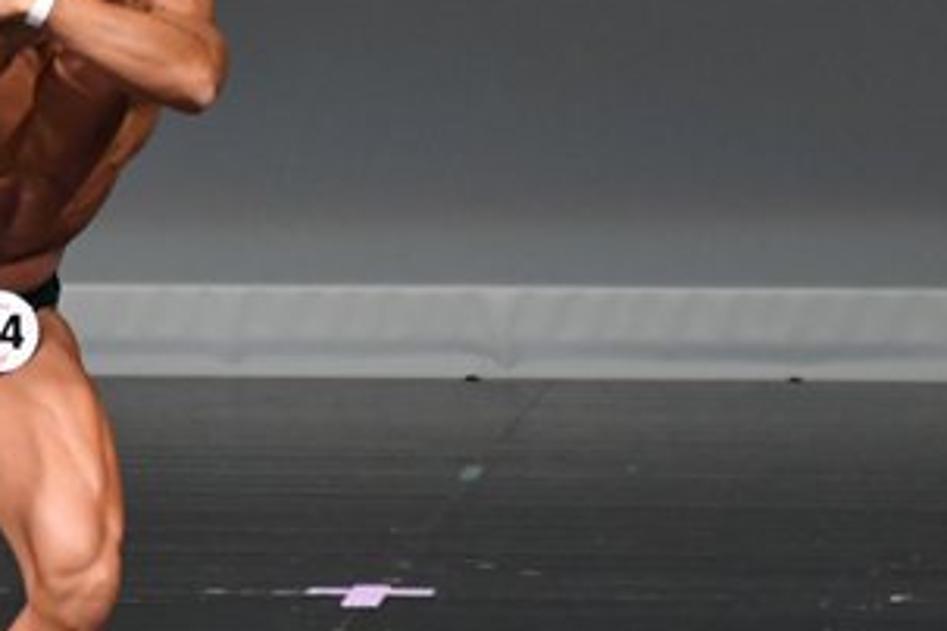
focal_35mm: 881
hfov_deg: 2.3
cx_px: 177
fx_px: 23173
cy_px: 209
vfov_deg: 1.6
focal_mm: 230
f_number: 5.6
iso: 4000
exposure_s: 1/400
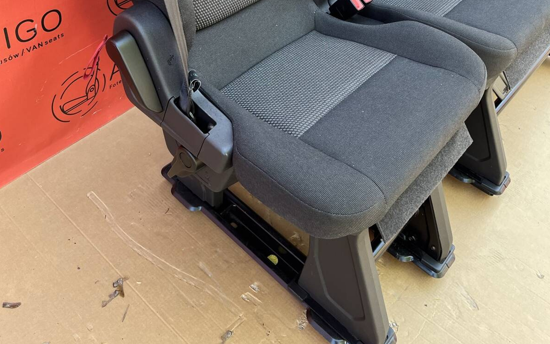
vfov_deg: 31.5
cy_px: -10
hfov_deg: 52.7
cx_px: 275
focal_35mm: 37
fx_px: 555
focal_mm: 5.1
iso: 80
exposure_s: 1/121
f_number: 1.6
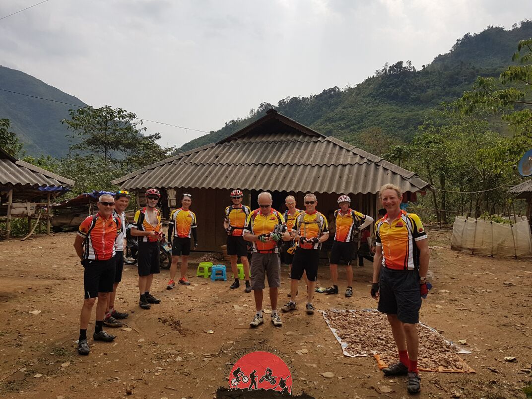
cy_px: 200
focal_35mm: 26
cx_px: 266
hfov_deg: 67.3
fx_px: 400
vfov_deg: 53.1
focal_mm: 4.2
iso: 40
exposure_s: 1/4000
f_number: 1.7
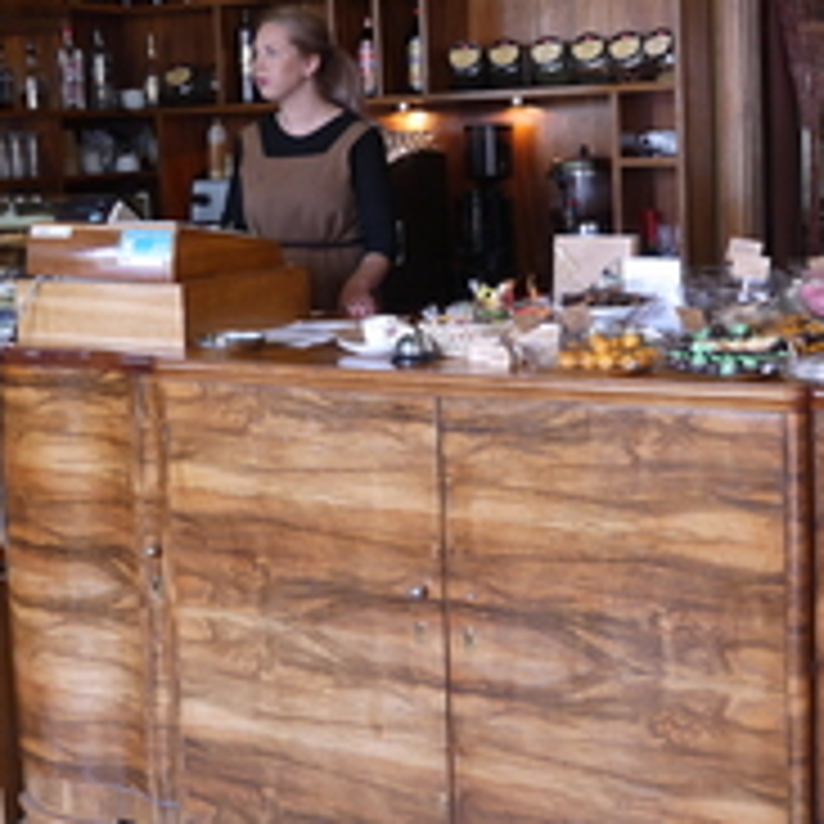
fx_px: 1454
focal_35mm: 54
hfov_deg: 31.6
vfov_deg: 31.4
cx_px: 423
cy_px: 275
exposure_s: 1/60
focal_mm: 14
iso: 500
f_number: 3.5
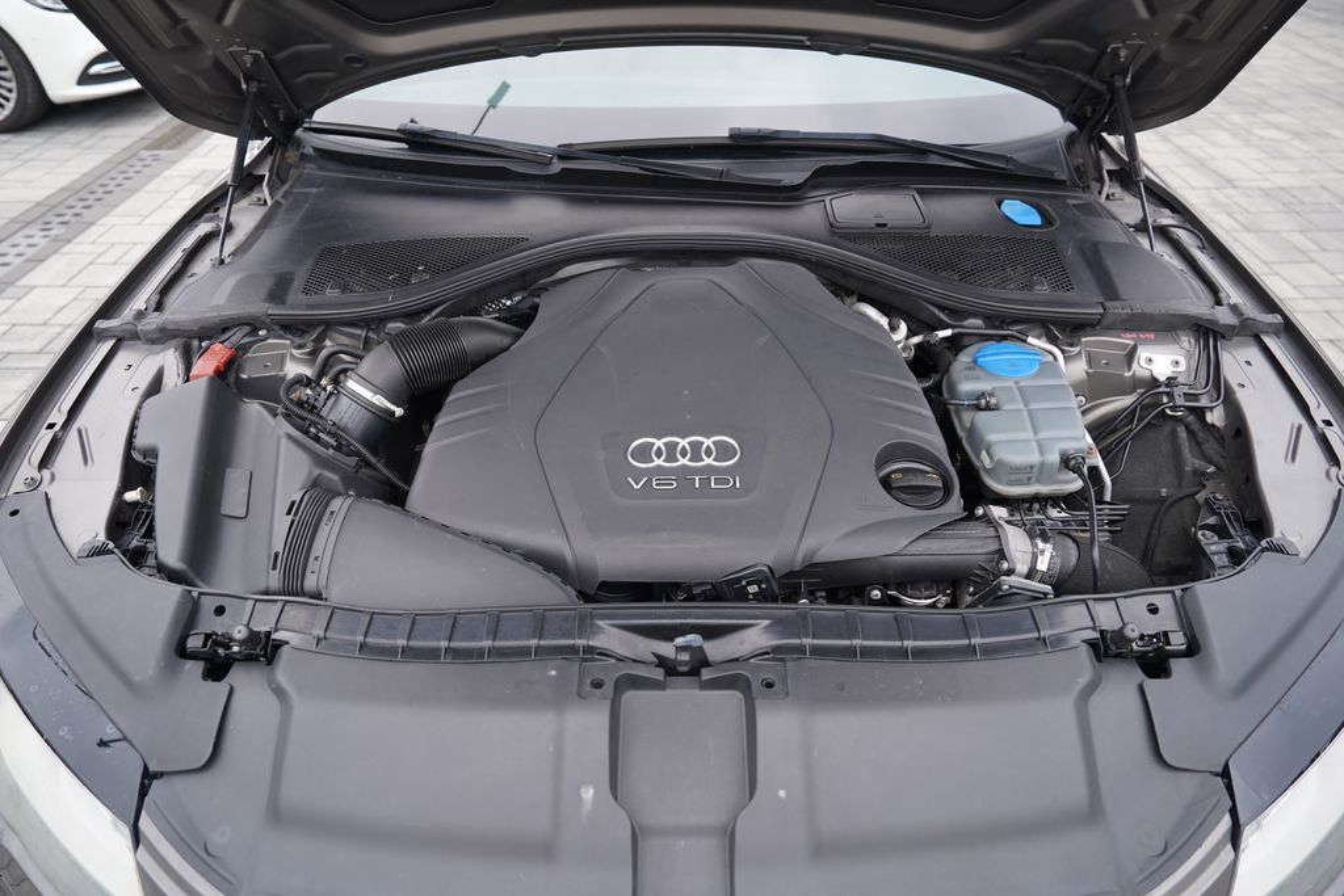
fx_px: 896
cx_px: 672
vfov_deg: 53.1
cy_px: 448
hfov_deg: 73.7
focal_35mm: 24
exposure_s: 1/60
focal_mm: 24
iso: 100
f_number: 4
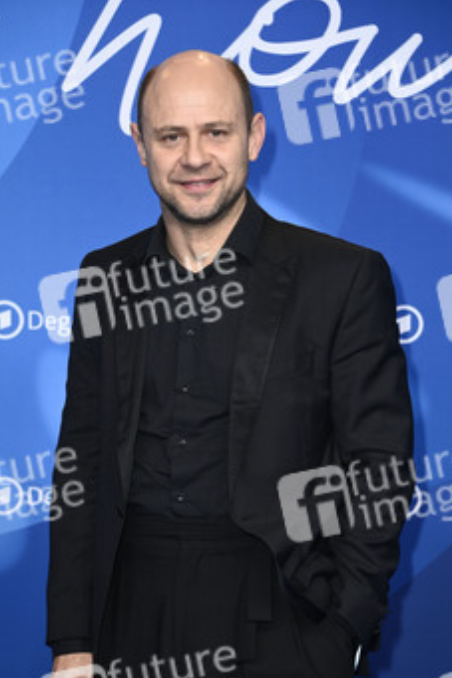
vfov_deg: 16.7
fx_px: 2319
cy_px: 396
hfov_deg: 11.1
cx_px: 199
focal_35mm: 123
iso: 1000
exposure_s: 1/250
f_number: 5.6
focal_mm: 105
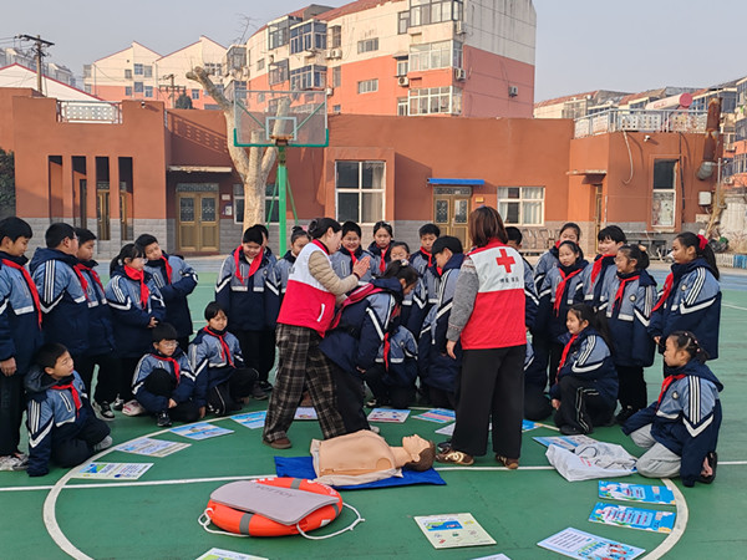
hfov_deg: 45.8
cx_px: 374
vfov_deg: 35.1
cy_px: 280
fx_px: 885
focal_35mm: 41
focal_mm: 6.12
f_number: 1.9
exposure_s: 1/370
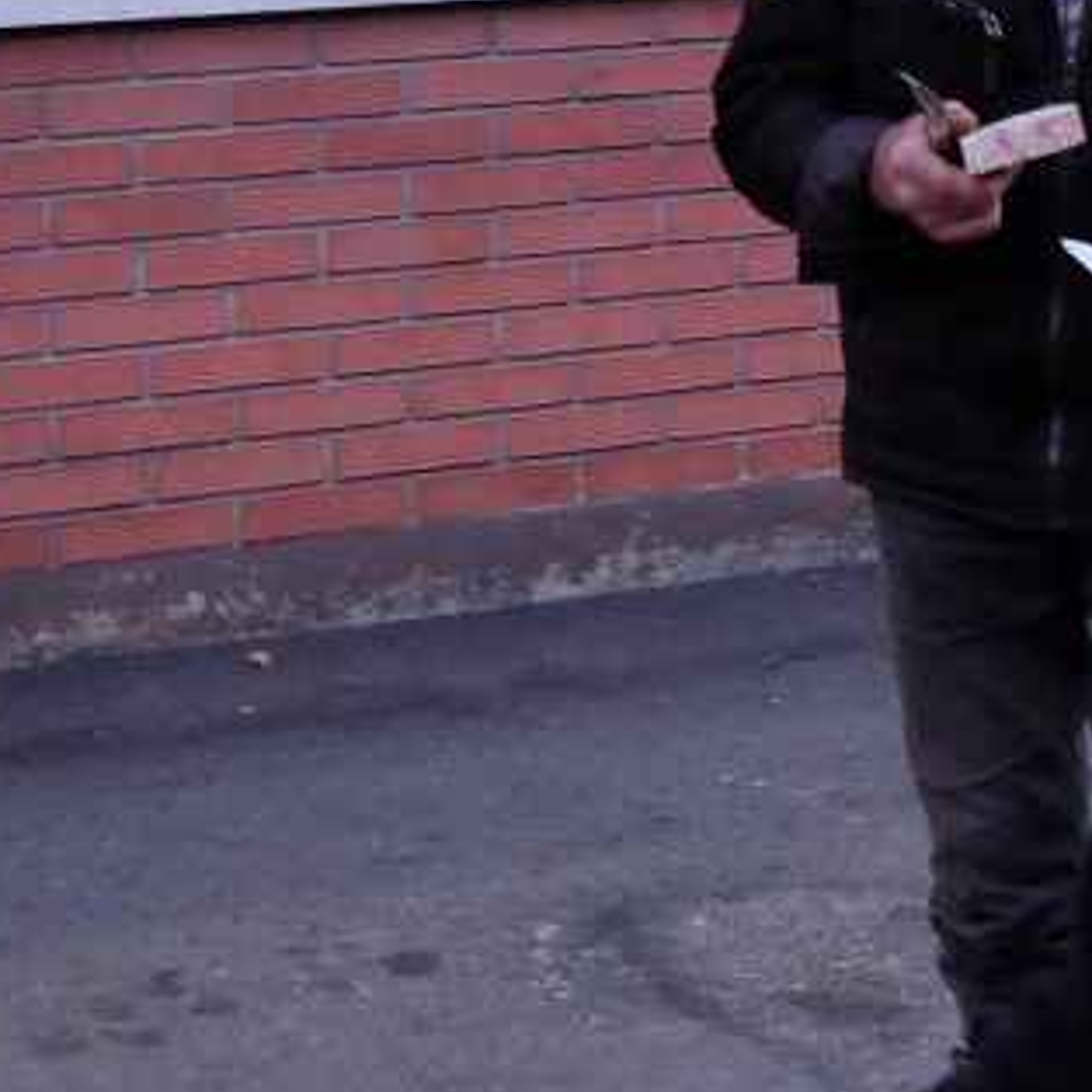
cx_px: 1304
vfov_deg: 14.5
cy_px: 54
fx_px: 4247
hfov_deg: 14.2
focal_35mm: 119
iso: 5000
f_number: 4.3
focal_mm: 29.3
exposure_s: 1/105
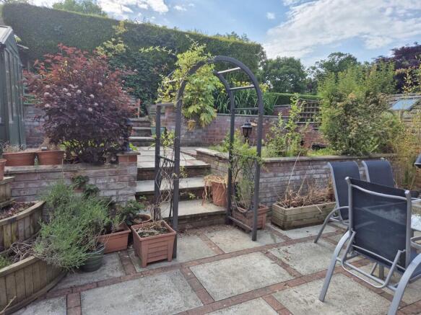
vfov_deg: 58.9
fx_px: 280
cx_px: 210
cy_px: 158
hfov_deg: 73.9
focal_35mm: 23
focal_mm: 5.4
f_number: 1.8
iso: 25
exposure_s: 1/1448
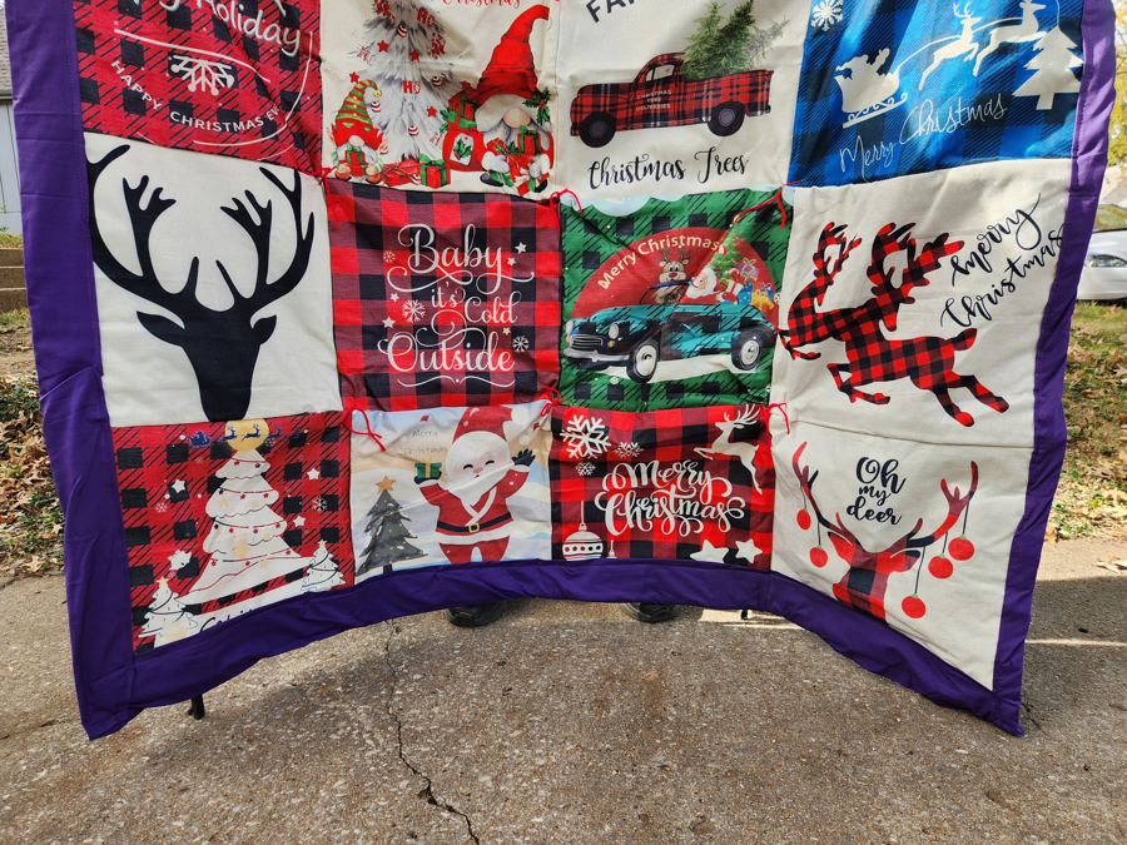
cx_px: 564
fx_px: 749
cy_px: 422
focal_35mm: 23
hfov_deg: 73.9
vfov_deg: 58.9
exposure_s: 1/180
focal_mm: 5.4
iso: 20
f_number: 1.8
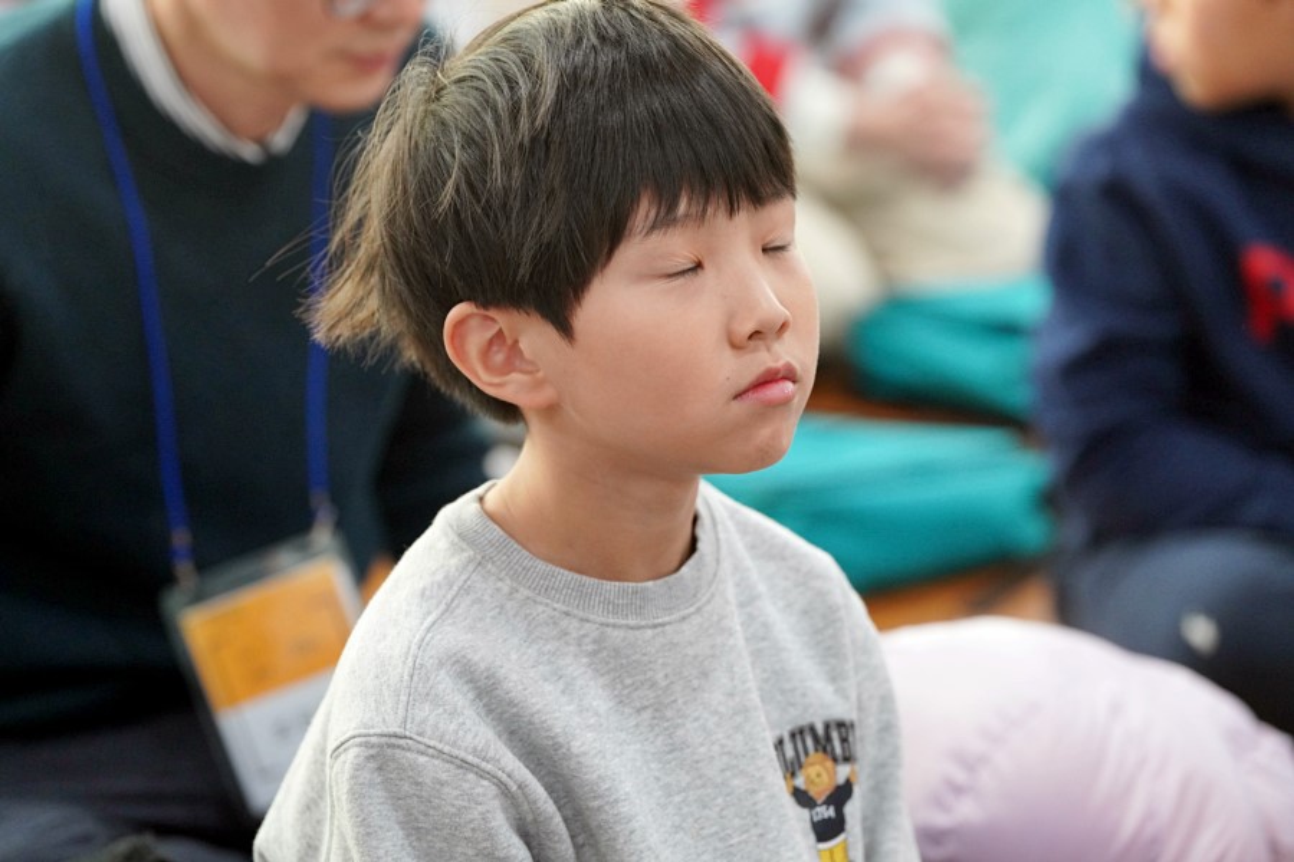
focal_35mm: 160
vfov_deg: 8.6
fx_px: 5751
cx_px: 647
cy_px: 431
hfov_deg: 12.8
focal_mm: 160
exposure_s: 1/200
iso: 2500
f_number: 4
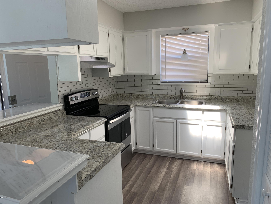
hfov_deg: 67.3
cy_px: 102
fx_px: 204
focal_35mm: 26
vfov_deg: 53.1
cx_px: 136
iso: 50
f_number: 1.8
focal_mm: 4.25
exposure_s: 1/121
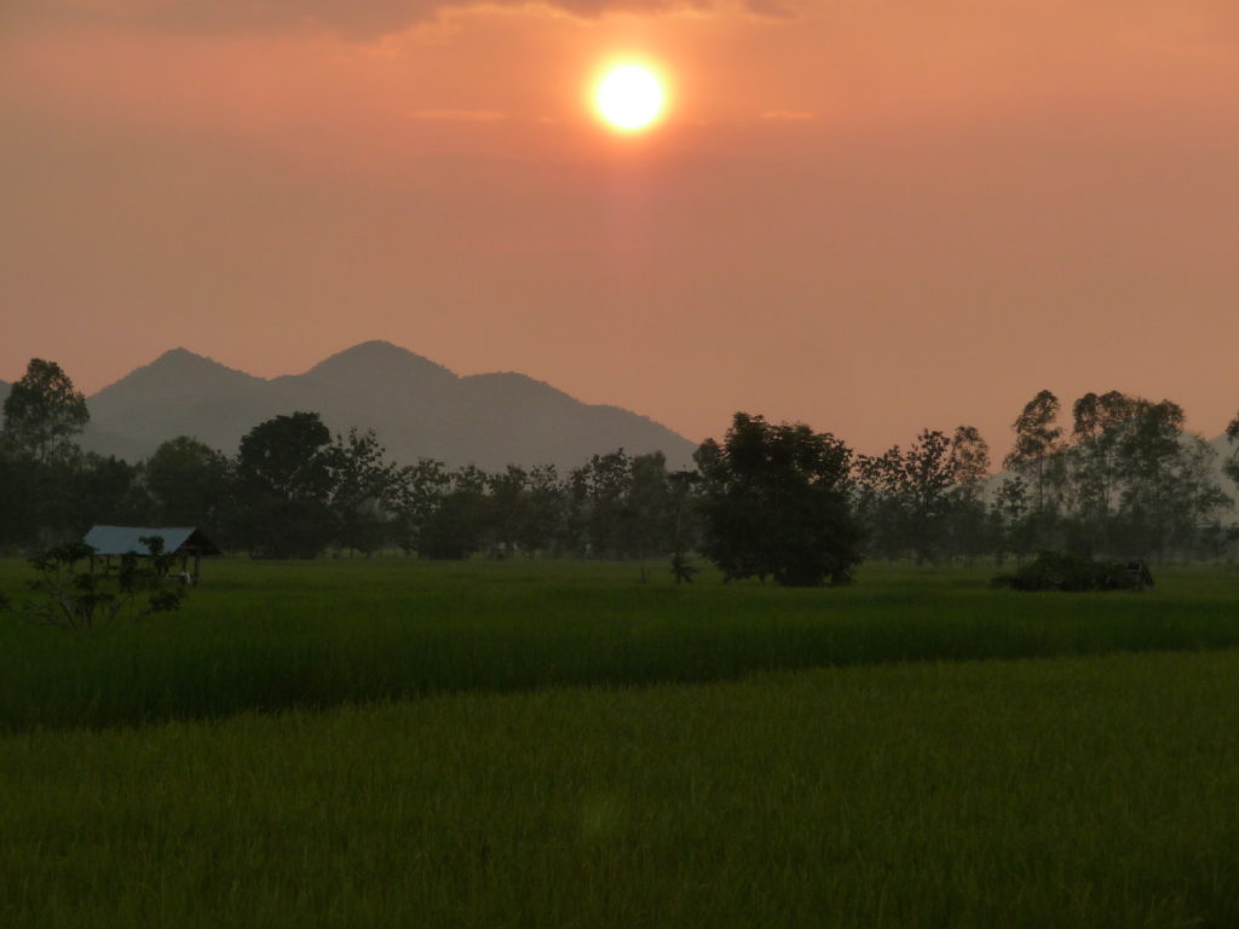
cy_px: 464
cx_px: 620
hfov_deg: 14.0
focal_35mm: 141
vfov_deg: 10.5
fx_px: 5047
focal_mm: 24.1
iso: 160
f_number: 4.8
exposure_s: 1/200
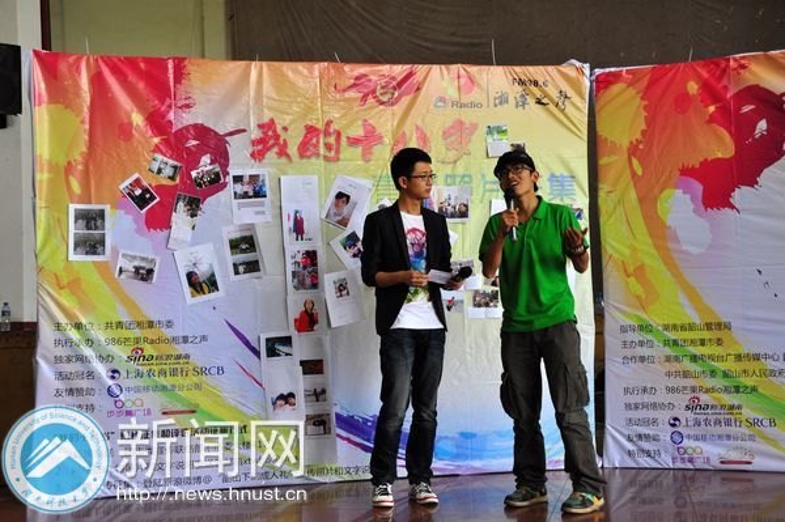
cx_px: 392
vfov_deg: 28.9
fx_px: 1013
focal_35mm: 46
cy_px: 261
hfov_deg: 42.4
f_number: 4
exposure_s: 1/40
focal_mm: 31
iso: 500
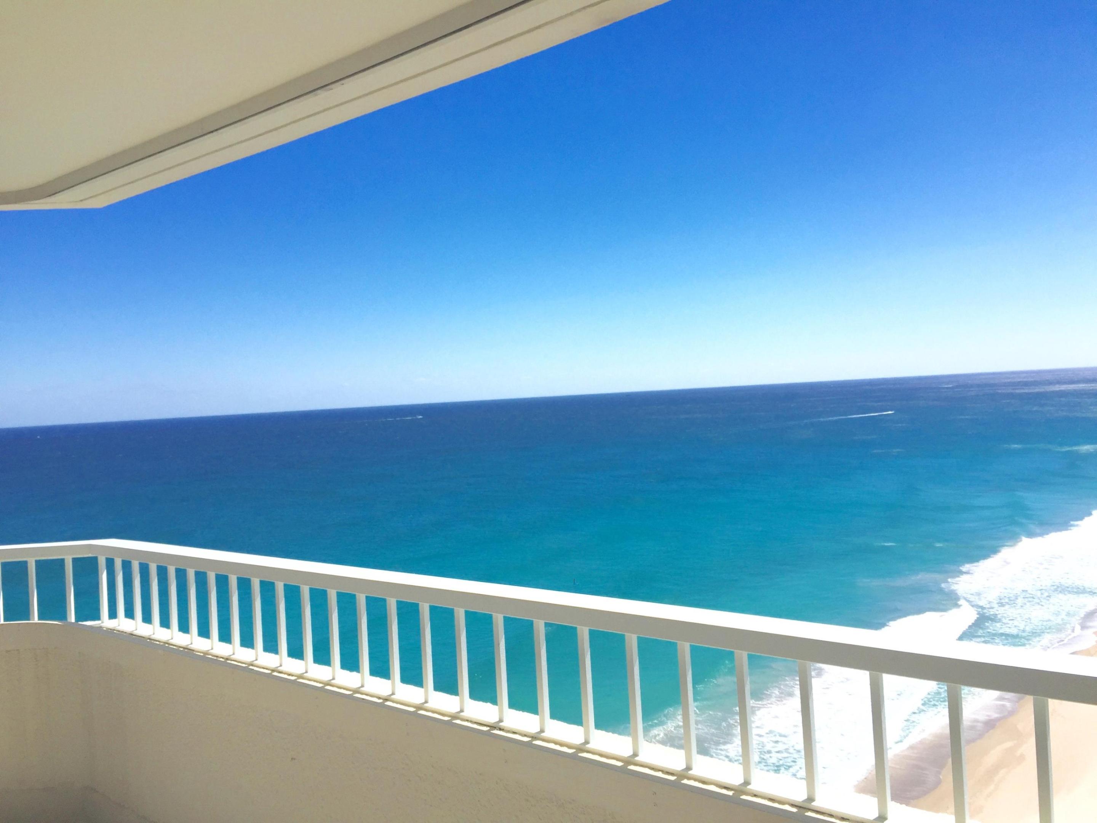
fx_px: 919
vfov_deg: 48.2
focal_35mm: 29
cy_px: 412
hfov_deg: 61.7
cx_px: 548
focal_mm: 4.15
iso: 32
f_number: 2.2
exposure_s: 1/3968
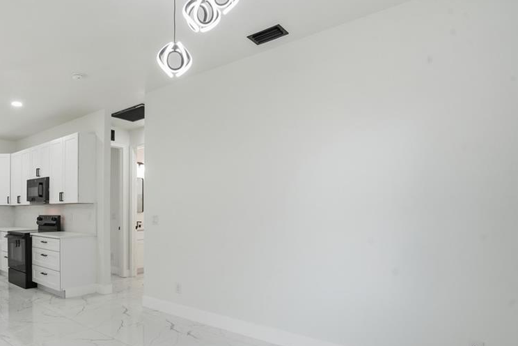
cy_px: 212
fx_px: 317
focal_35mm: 22
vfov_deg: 56.7
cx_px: 166
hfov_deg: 75.7
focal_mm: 16
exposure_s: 1/160
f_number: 9
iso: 400
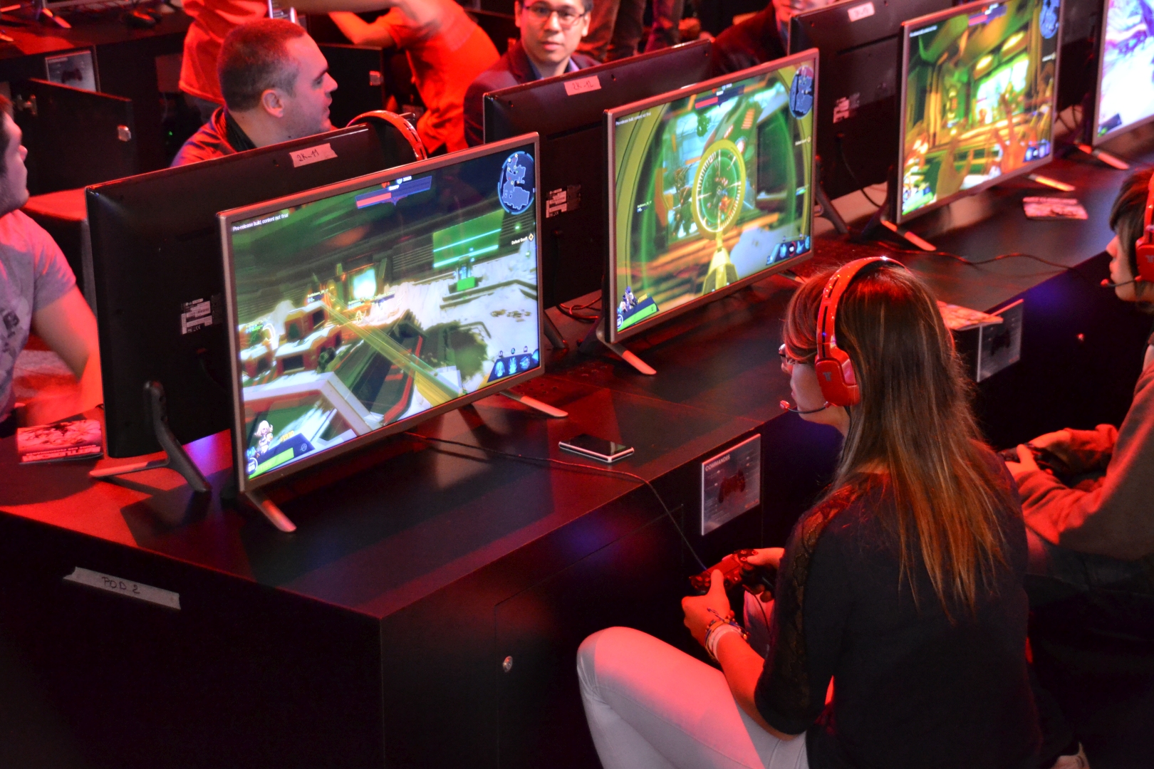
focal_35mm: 66
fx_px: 2116
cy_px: 384
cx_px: 577
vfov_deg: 20.6
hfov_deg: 30.5
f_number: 4.5
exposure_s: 1/15
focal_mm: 44
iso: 2500
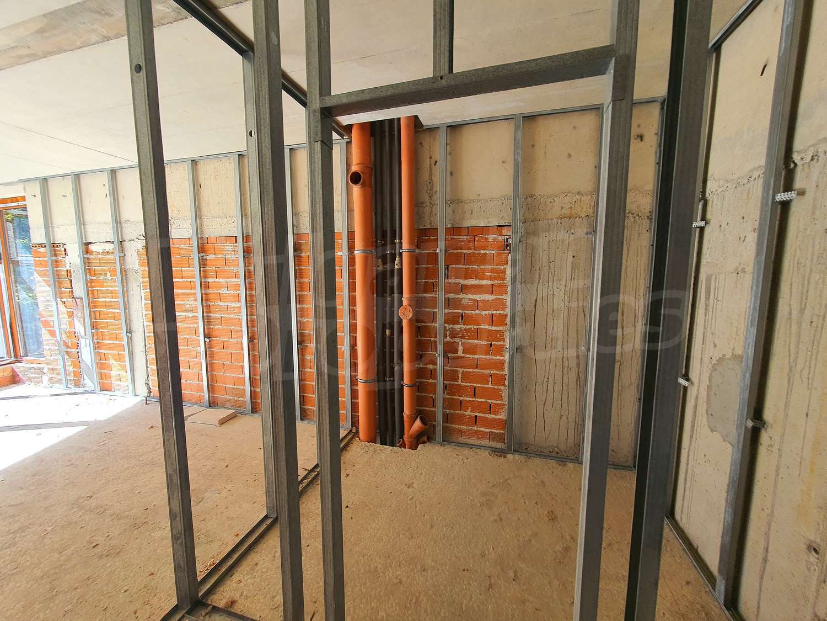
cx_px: 414
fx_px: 311
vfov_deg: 89.9
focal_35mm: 13
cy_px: 310
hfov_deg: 106.2
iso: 50
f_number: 2.2
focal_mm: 1.8
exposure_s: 1/50
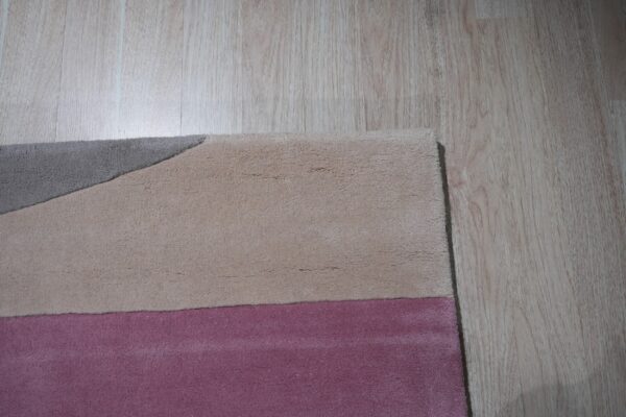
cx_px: 313
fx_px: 417
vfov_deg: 53.1
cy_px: 208
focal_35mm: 24
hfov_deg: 73.7
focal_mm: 24
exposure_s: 1/160
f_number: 6.3
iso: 640
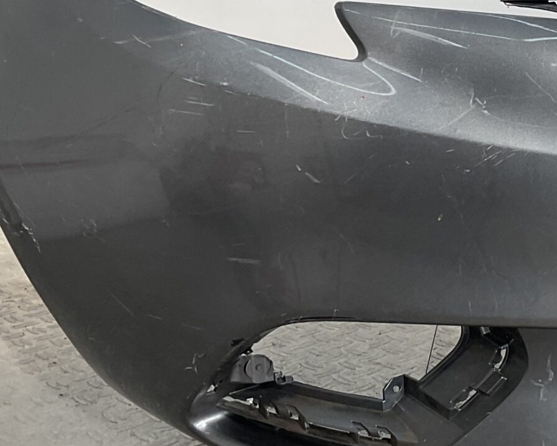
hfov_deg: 22.1
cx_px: 637
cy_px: 80
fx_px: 1335
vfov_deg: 18.7
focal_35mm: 81
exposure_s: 1/360
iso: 16
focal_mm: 3
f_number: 1.8
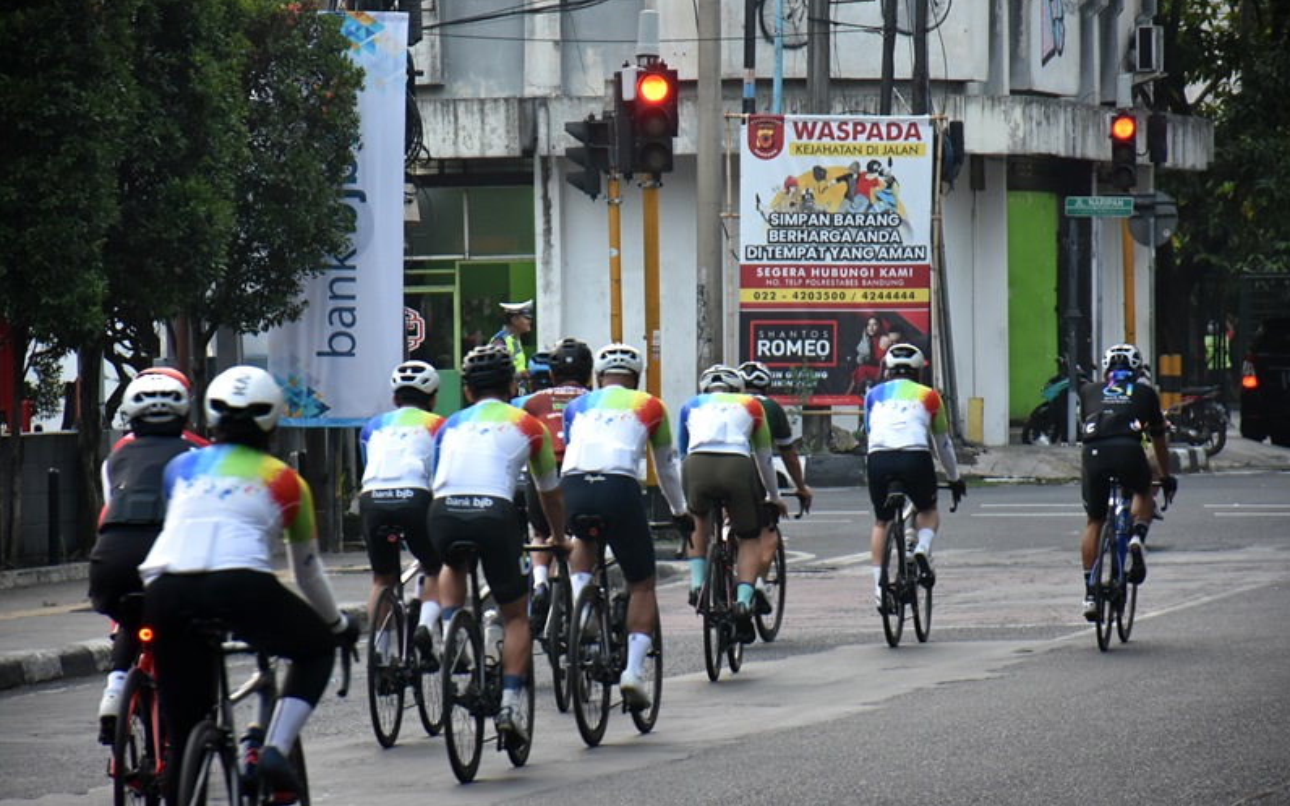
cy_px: 375
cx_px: 647
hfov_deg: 10.5
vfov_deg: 6.6
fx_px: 7029
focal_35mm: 200
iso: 900
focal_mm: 130
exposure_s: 1/60
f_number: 5.6
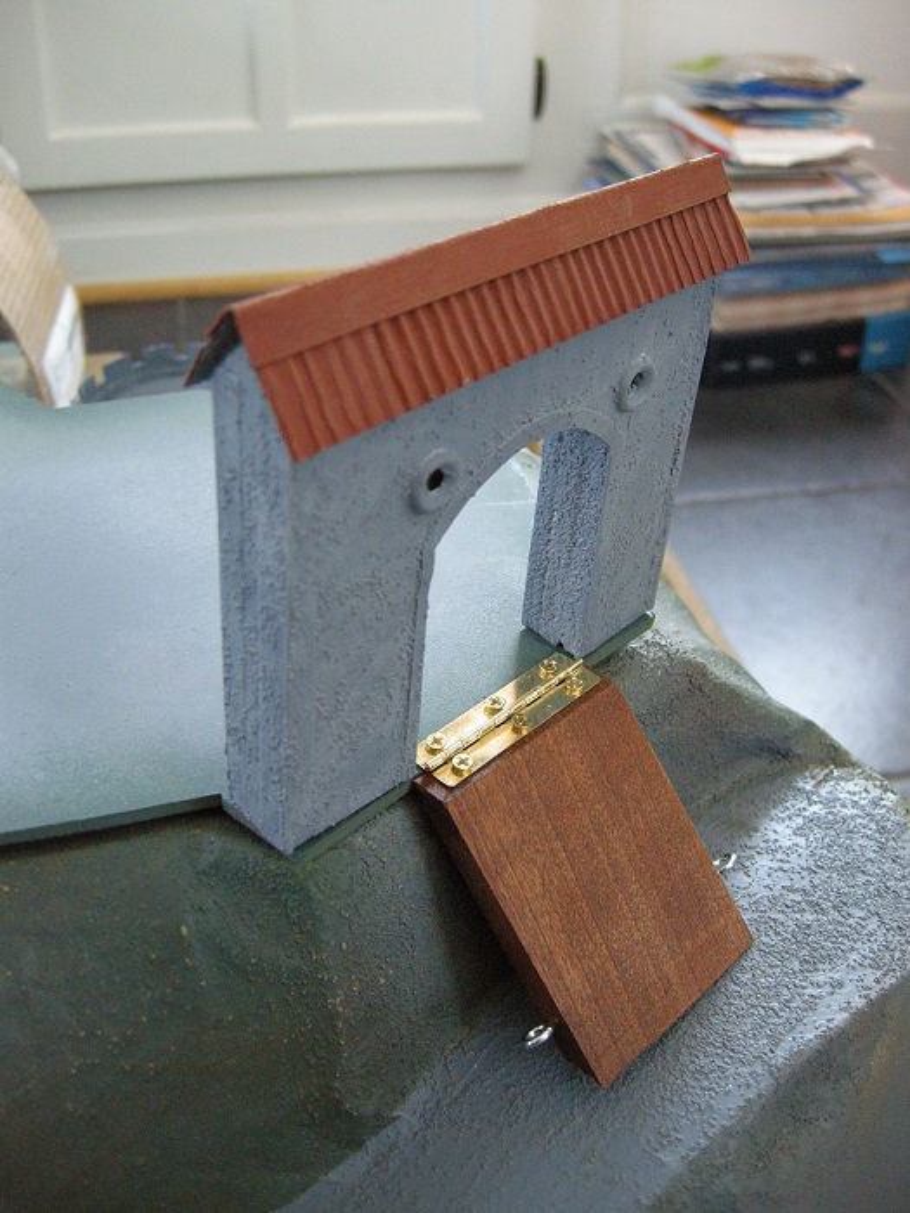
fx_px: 1227
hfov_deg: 40.7
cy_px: 606
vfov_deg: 52.6
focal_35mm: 35
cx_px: 455
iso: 400
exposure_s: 1/36
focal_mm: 7.5
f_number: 2.7
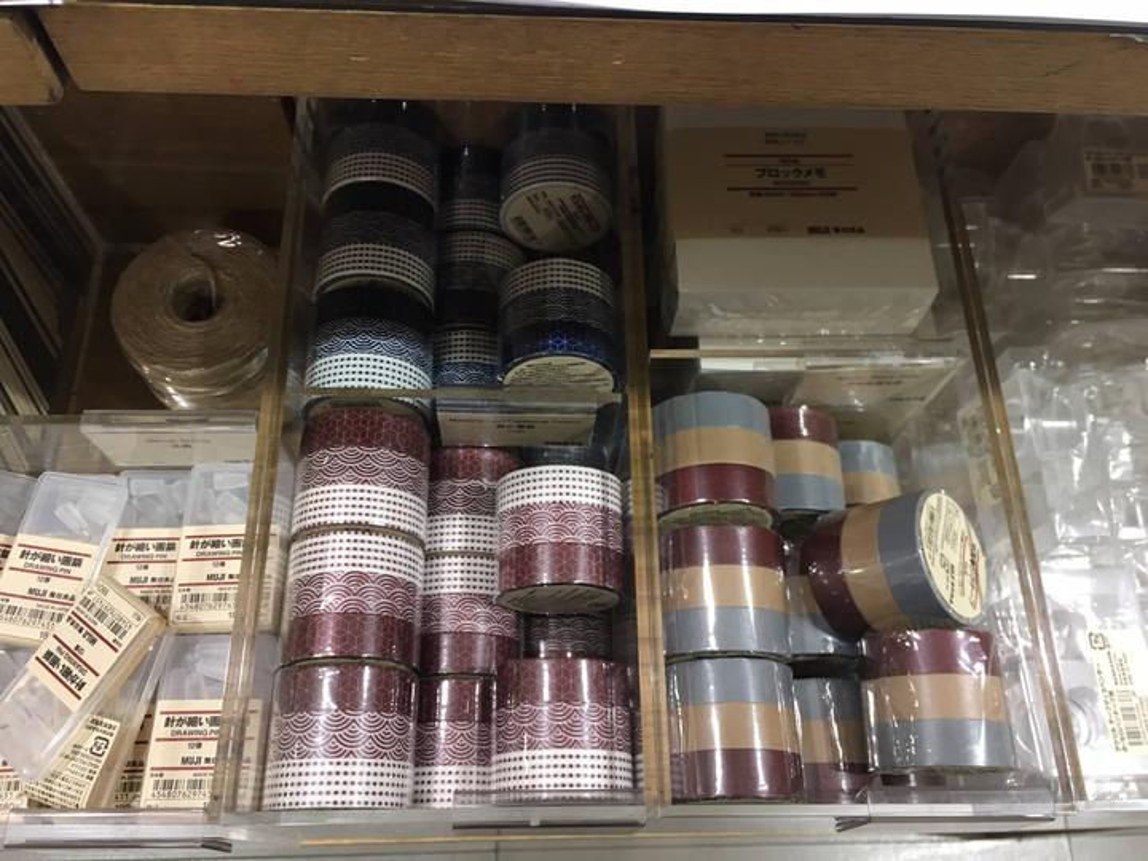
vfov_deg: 48.2
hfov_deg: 61.7
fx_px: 962
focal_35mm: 29
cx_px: 574
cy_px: 430
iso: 80
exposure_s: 1/33
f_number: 2.2
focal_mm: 4.15
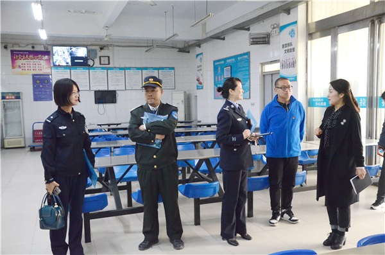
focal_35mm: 36
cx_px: 192
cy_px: 128
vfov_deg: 36.7
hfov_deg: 53.2
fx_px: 384
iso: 3200
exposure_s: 1/125
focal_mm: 24
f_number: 3.8
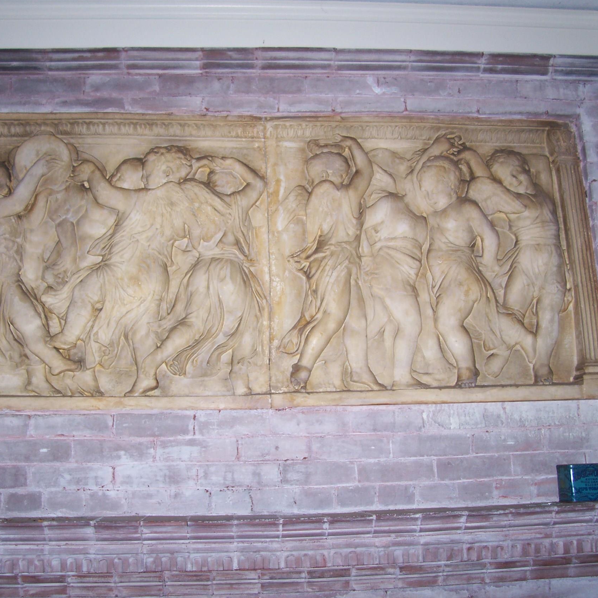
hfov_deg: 40.9
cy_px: 298
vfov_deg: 40.9
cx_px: 287
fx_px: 801
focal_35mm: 41
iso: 80
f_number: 2.7
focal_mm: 5.6
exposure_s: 1/64
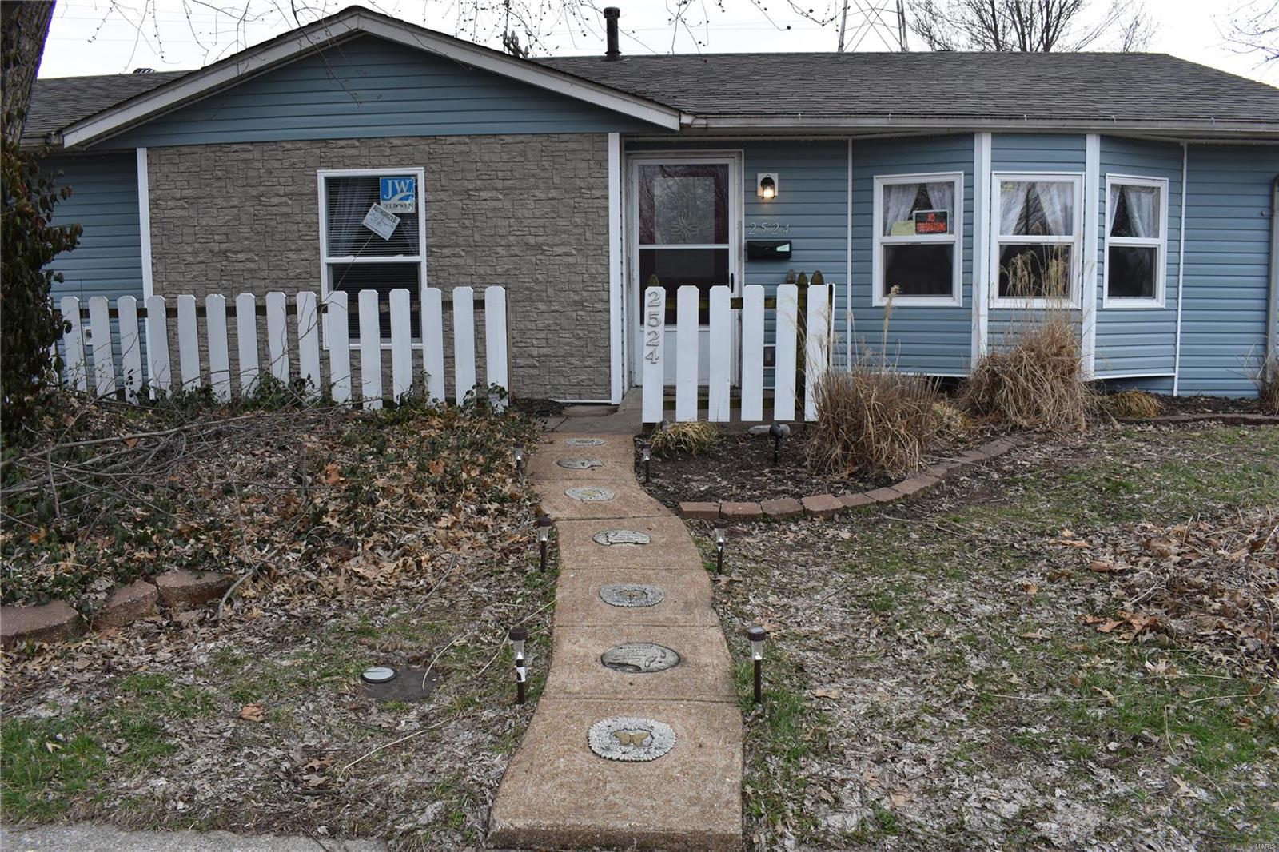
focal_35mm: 27
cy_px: 426
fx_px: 959
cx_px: 640
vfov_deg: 47.9
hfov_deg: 67.4
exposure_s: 1/500
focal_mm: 18
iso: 560
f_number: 8
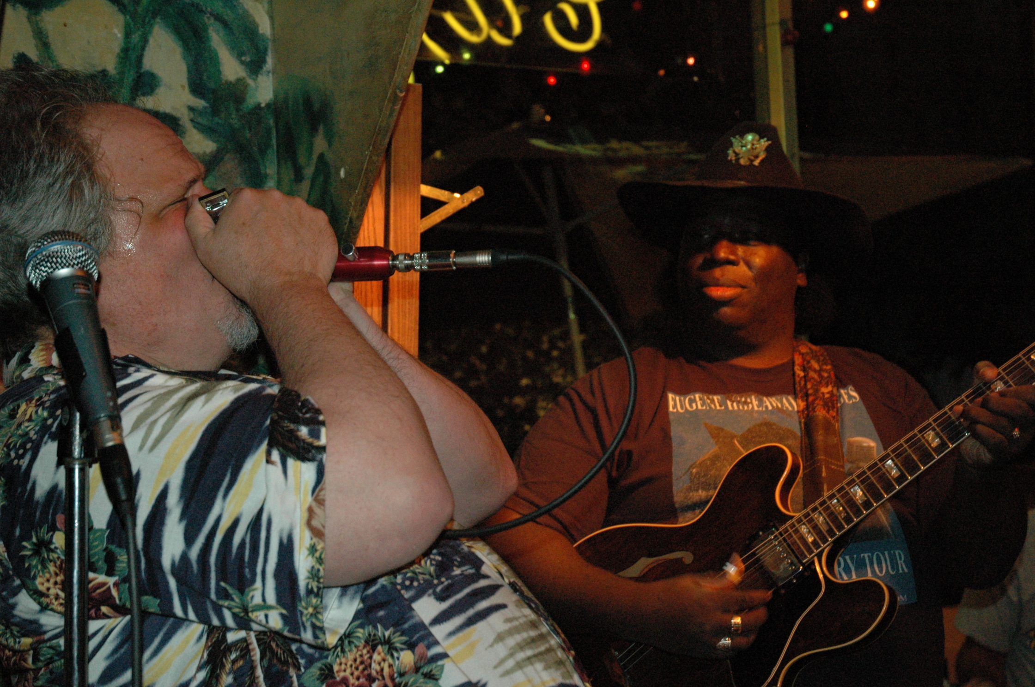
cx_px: 518
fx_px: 1723
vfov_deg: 22.6
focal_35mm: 60
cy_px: 344
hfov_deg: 33.4
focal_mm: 40
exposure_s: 1/60
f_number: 5
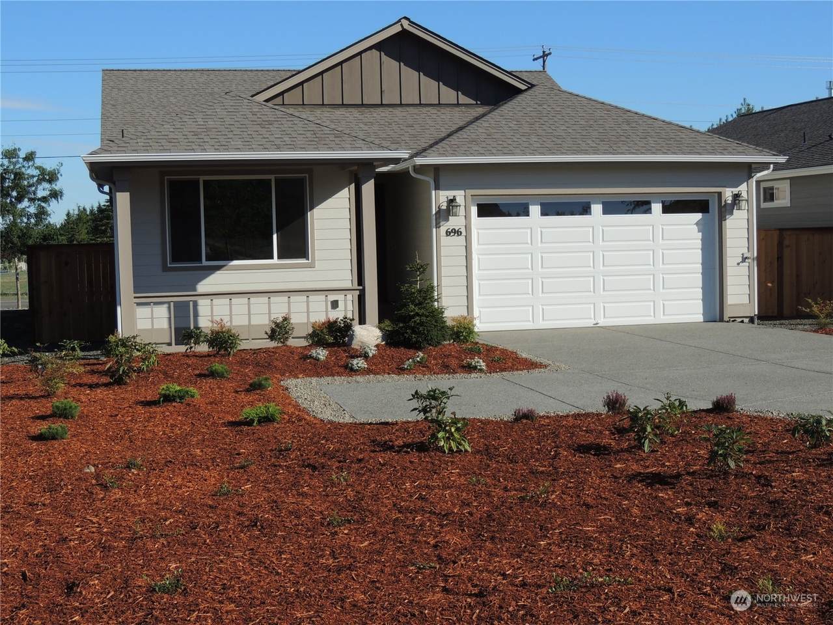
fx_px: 1203
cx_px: 416
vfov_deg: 29.1
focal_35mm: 50
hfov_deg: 38.2
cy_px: 312
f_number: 3.6
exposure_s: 1/1250
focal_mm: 8.9
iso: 100
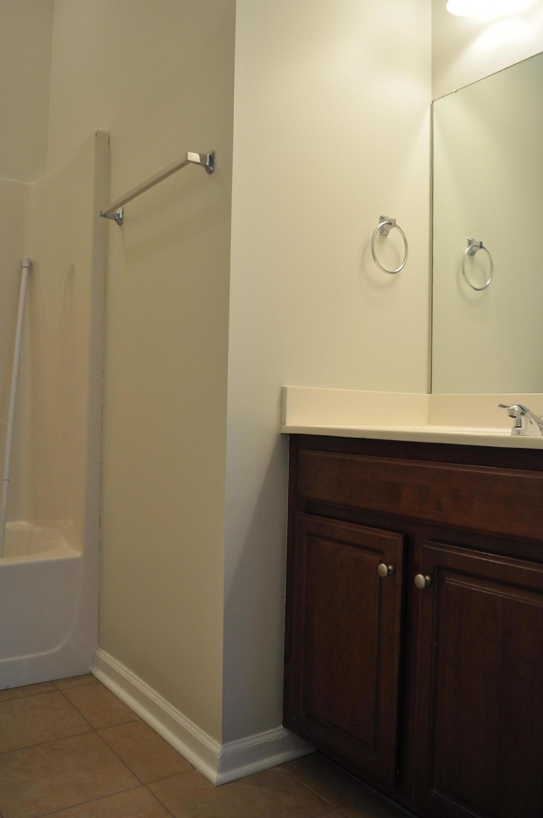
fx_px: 681
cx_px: 272
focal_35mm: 30
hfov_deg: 43.5
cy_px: 409
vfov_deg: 62.0
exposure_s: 1/60
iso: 400
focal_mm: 20
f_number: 4
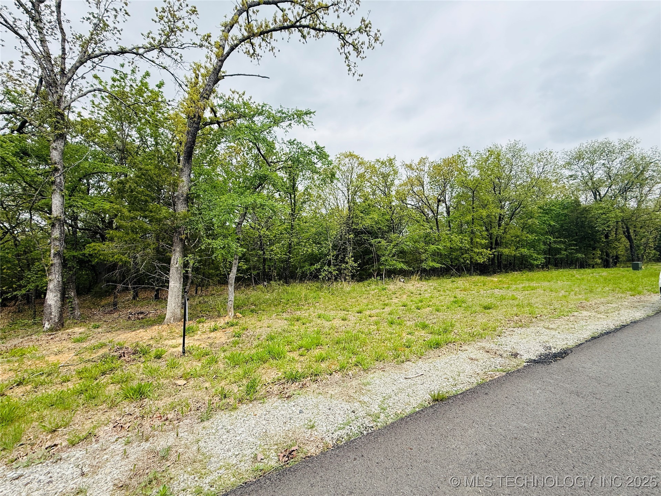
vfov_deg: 85.7
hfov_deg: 102.1
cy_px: 248
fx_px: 267
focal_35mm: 14
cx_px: 330
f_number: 2.2
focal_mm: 2.22
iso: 64
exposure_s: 1/1033
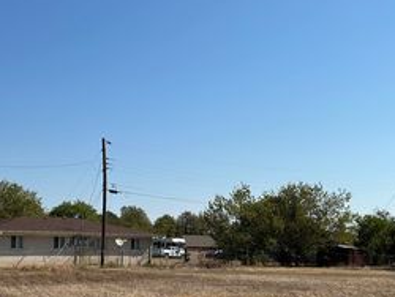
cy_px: 211
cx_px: 166
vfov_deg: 27.8
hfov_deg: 36.7
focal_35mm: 52
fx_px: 594
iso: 50
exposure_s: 1/6579
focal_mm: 5.7
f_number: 1.5
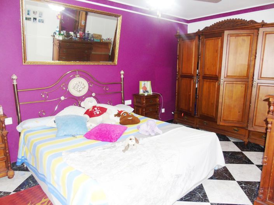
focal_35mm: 25
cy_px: 102
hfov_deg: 69.4
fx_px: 198
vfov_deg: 54.8
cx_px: 137
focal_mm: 4.4
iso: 250
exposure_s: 1/30
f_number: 3.4
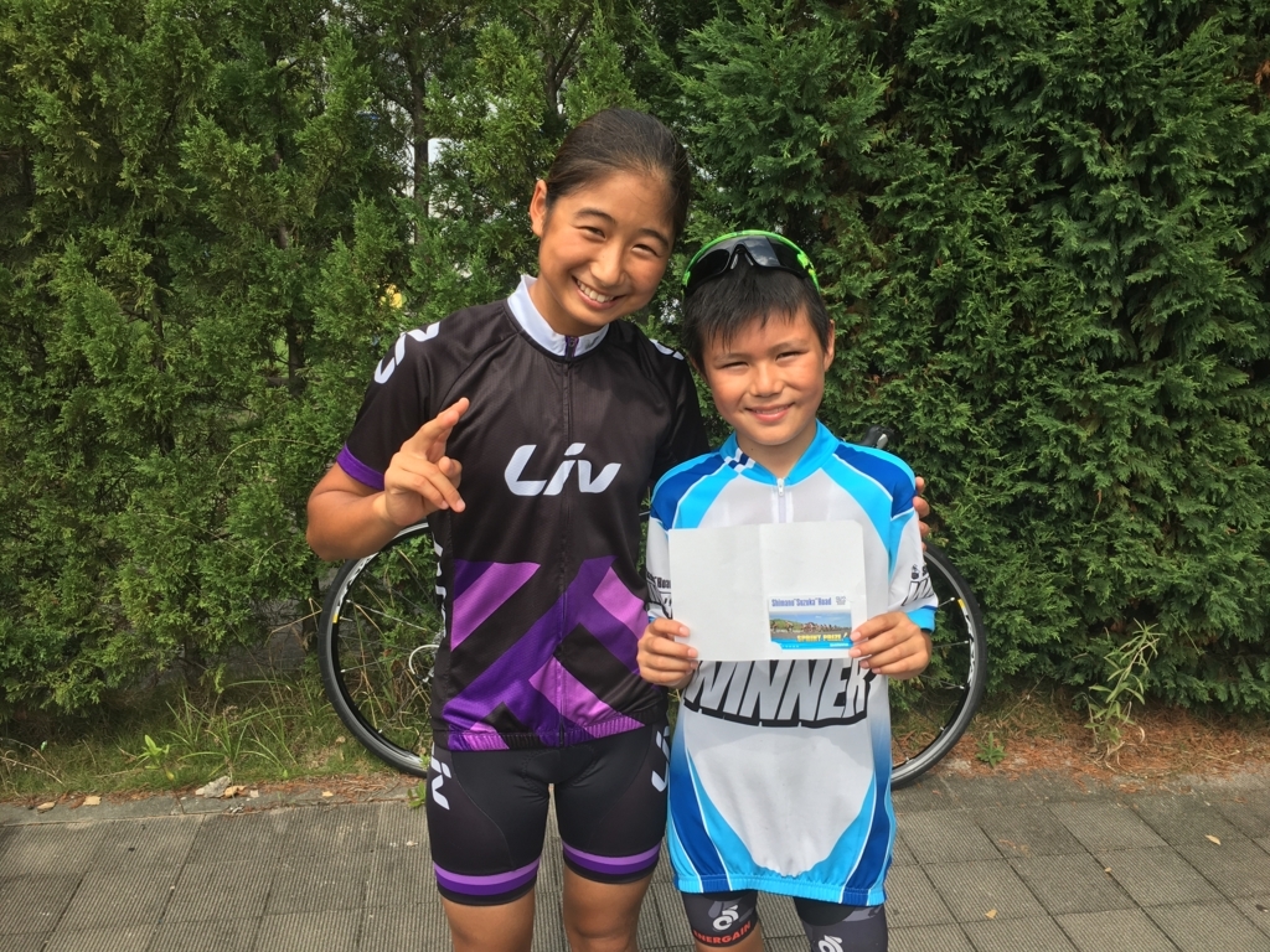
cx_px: 635
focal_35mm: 29
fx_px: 1064
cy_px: 476
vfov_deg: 48.2
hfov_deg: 61.7
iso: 25
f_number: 2.2
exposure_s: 1/663
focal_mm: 4.15
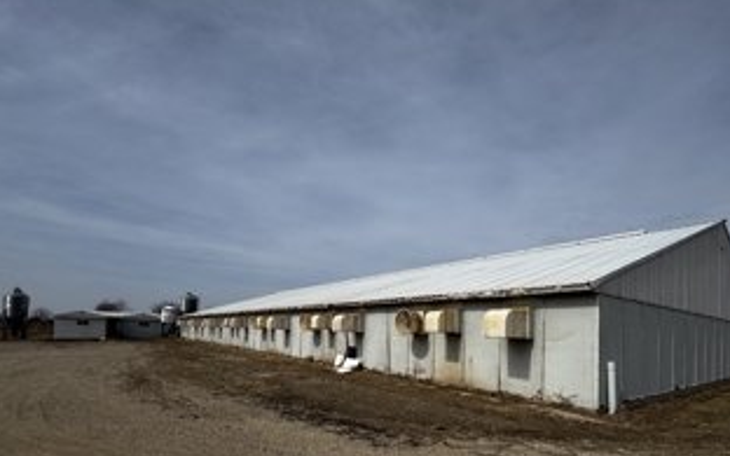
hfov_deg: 87.5
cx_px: 412
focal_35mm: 19
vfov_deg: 60.0
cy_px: 320
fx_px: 378
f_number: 2.2
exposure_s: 1/3906
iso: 40
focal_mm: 2.22
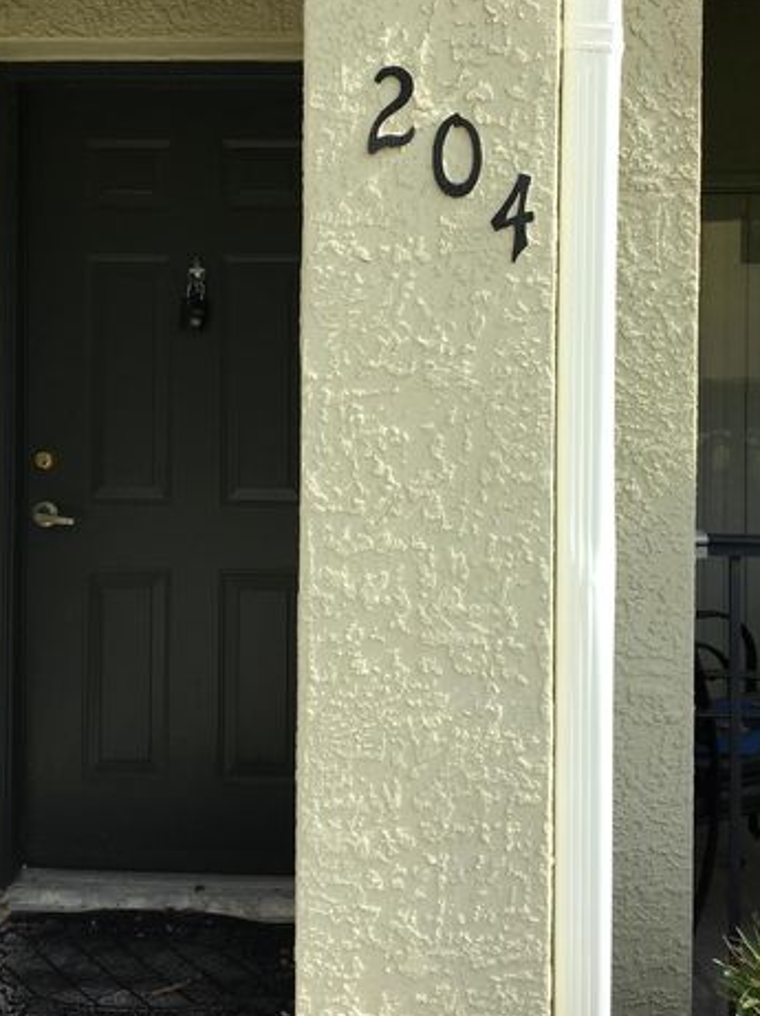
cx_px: 386
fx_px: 1231
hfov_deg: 34.3
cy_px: 369
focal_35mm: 42
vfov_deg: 44.4
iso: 25
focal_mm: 4.15
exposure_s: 1/1099
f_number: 2.2
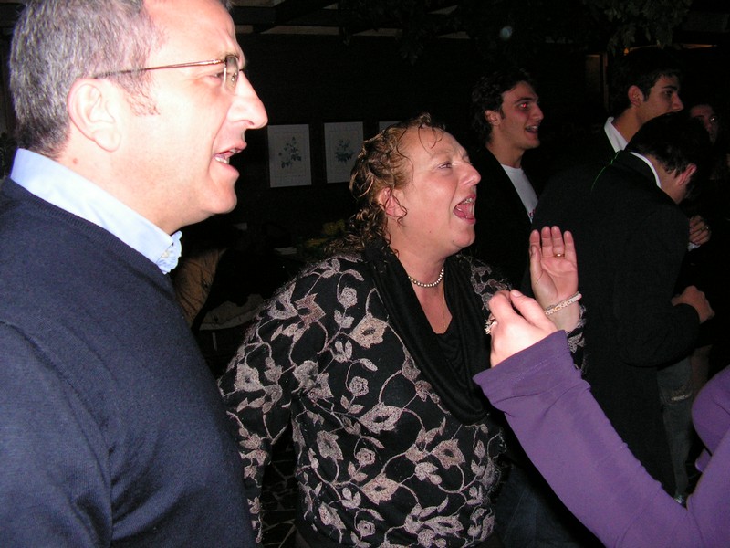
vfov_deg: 39.7
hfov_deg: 51.4
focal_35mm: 36
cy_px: 274
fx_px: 759
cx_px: 365
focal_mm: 6
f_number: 3.2
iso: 200
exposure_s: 1/40
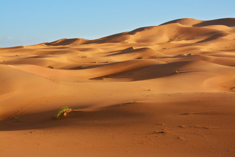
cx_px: 118
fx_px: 372
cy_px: 78
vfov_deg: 23.8
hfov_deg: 35.0
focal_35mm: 57
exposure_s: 1/100
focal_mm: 38
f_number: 14
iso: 160
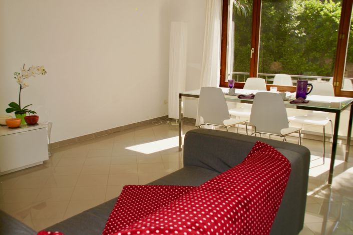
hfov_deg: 57.3
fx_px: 323
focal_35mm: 33
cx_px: 176
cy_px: 118
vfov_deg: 39.9
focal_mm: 22
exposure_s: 1/100
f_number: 6.3
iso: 100
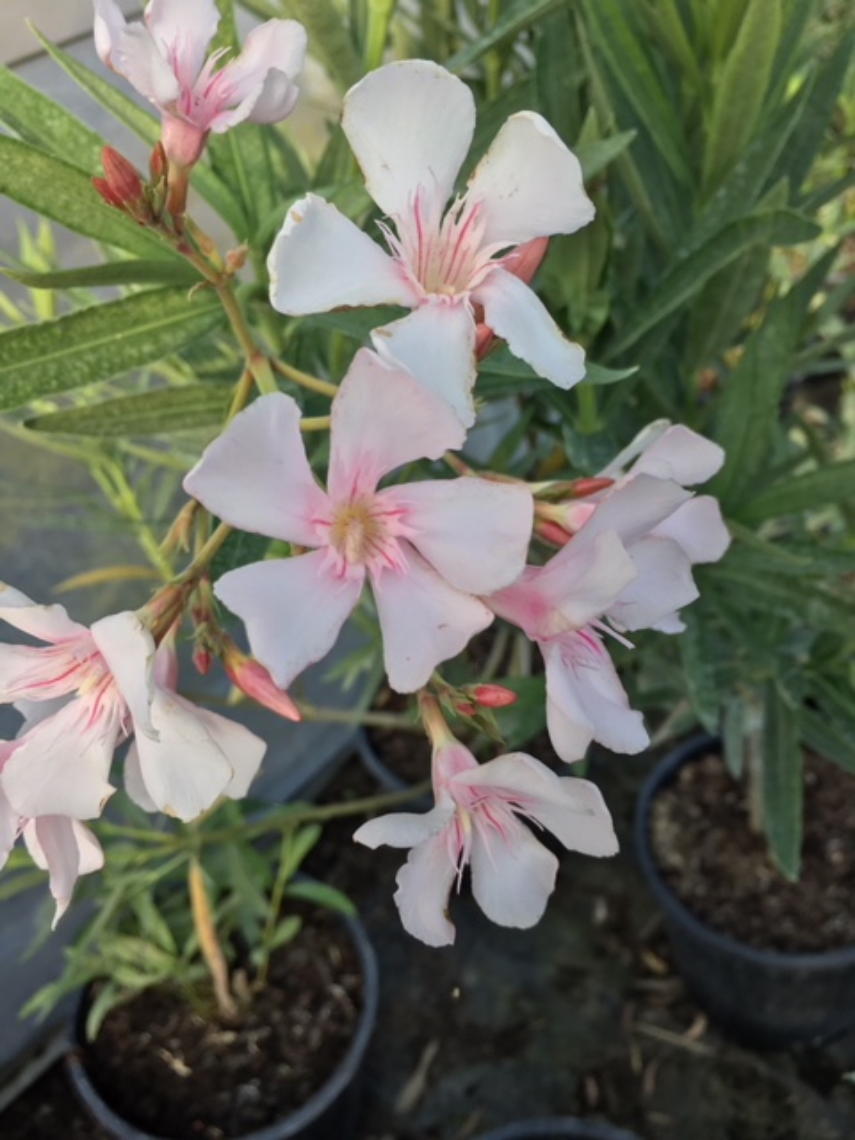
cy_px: 570
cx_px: 428
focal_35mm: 29
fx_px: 955
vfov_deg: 61.7
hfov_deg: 48.2
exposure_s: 1/519
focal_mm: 4.15
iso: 25
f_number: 2.2
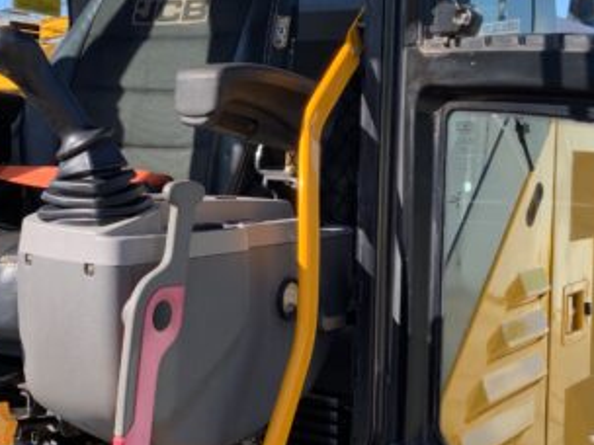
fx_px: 1047
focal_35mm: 61
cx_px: 190
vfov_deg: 23.9
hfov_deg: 31.4
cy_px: 141
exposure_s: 1/442
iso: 16
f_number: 1.8
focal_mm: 3
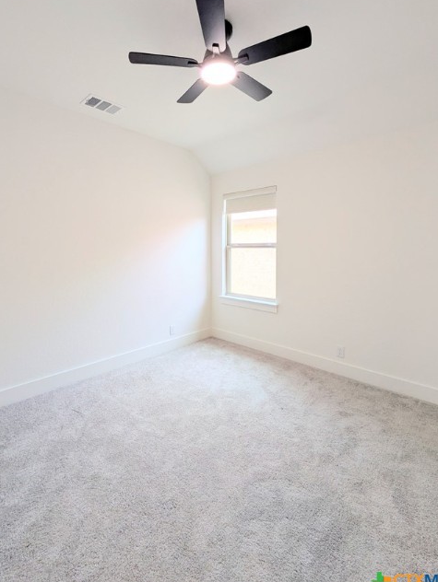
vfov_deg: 90.4
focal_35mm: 17
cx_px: 205
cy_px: 251
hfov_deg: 74.7
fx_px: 286
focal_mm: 1.83
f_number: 2.2
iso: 63
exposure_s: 1/120
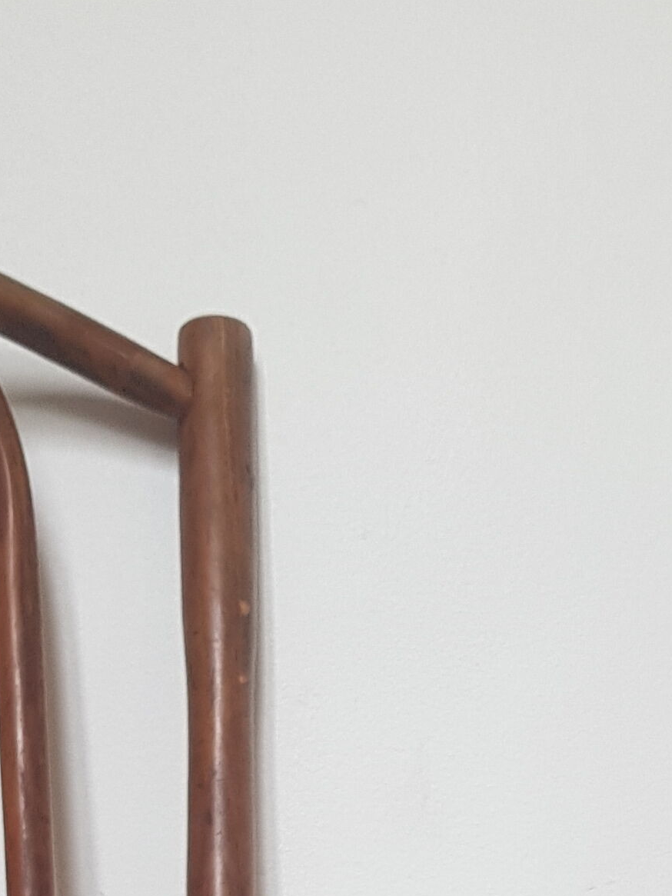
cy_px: 1515
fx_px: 2329
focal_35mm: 90
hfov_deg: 16.4
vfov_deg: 18.2
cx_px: 231
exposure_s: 1/100
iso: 80
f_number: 1.7
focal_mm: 4.2
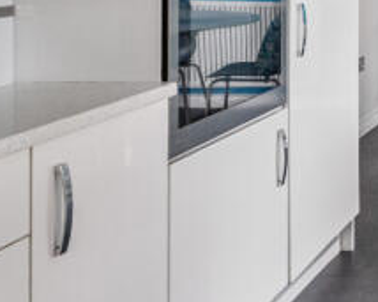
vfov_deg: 22.7
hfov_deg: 21.8
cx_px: 641
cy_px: -36
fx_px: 704
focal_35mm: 63
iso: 640
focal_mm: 14
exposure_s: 1/15
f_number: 8
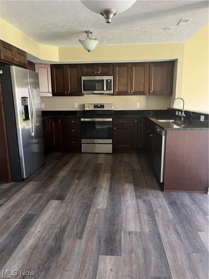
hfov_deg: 53.1
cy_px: 140
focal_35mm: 26
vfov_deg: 67.3
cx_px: 104
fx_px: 209
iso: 500
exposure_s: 1/60
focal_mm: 5.1
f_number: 1.6
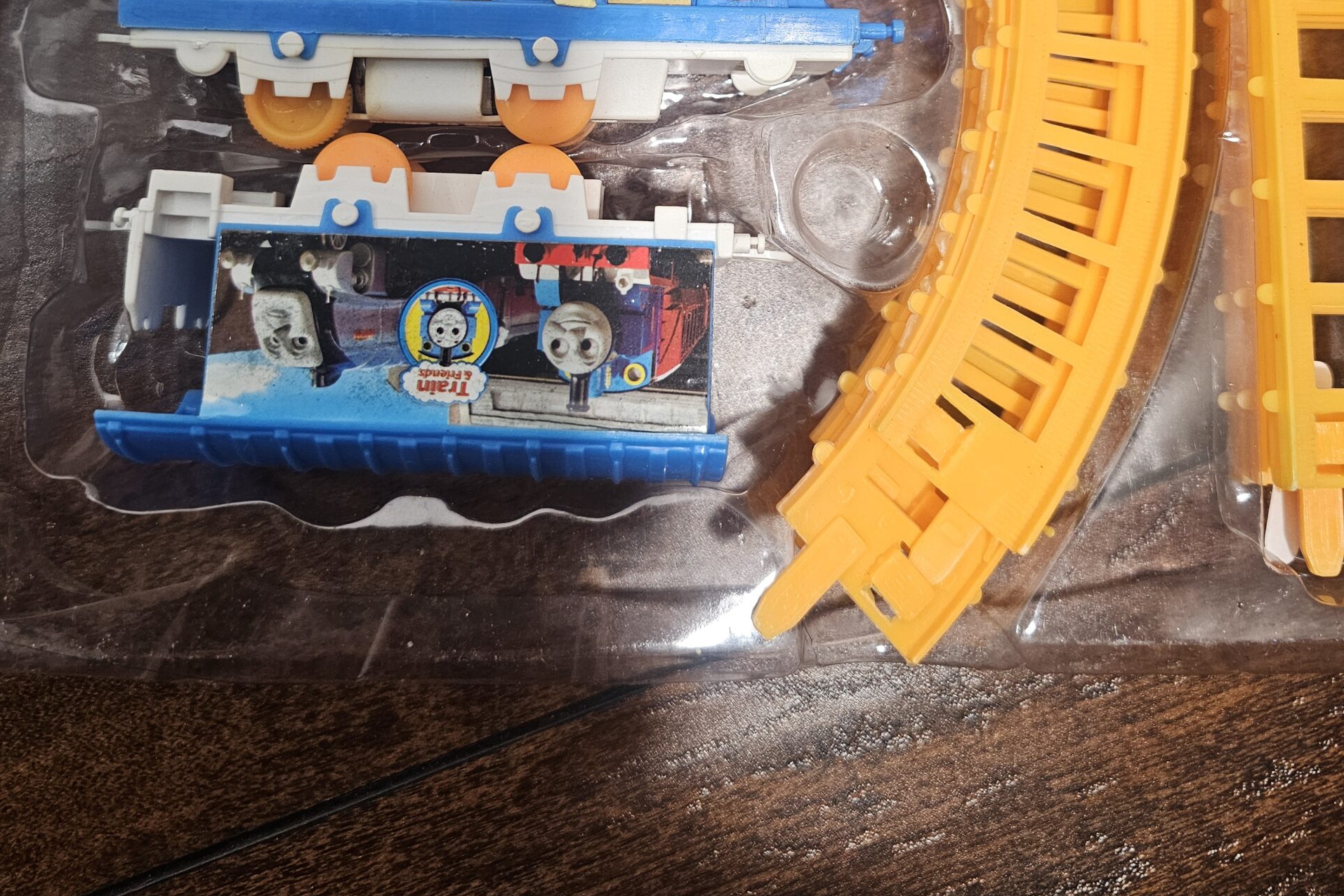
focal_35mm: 32
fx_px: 1195
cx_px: 672
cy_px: 77
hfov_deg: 58.7
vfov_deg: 38.1
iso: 250
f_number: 1.7
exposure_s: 1/120
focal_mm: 6.3
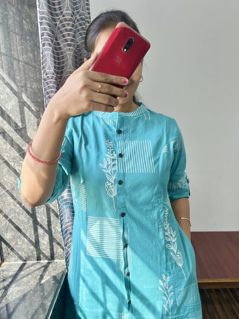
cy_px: 160
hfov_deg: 46.8
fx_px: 276
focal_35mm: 30
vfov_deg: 60.0
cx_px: 120
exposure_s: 1/50
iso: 125
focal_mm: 2.71
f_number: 2.2
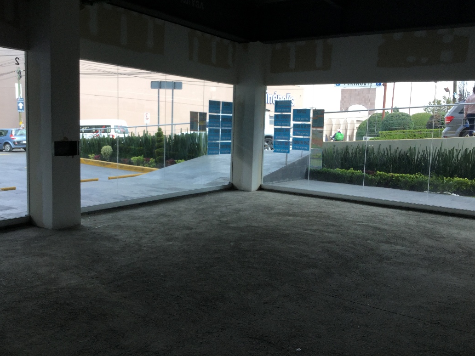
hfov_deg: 56.8
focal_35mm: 32
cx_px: 235
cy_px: 173
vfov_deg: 44.2
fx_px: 439
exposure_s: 1/154
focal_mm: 3.3
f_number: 2.4
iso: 25
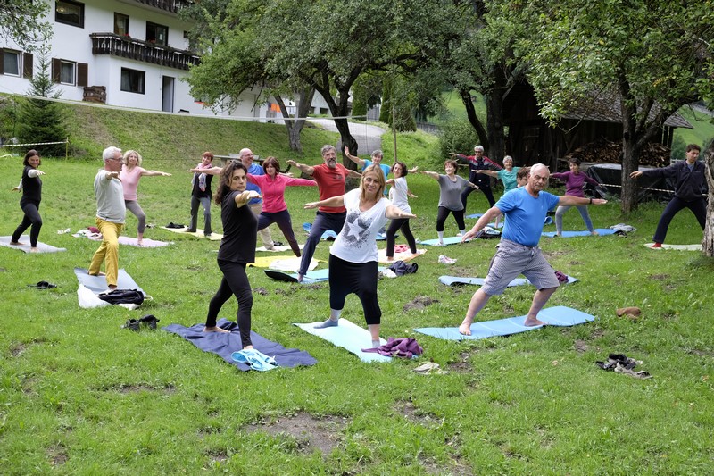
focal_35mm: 38
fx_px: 753
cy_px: 238
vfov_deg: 35.0
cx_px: 357
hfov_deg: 50.7
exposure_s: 1/160
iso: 200
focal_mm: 25.4
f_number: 4
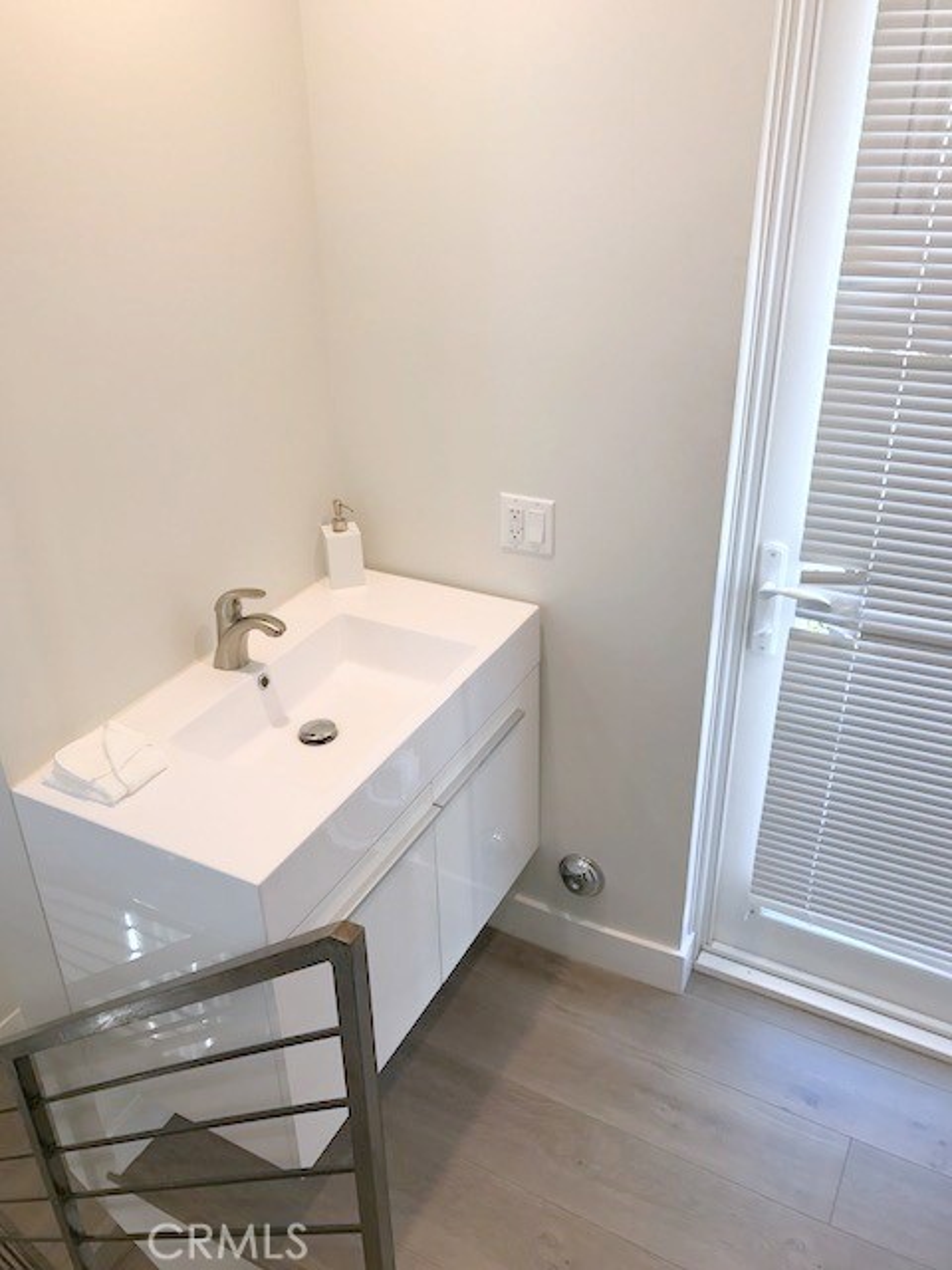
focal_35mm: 28
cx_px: 476
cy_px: 635
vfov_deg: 63.4
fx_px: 1027
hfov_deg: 49.7
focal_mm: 3.99
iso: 25
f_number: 1.8
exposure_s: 1/60
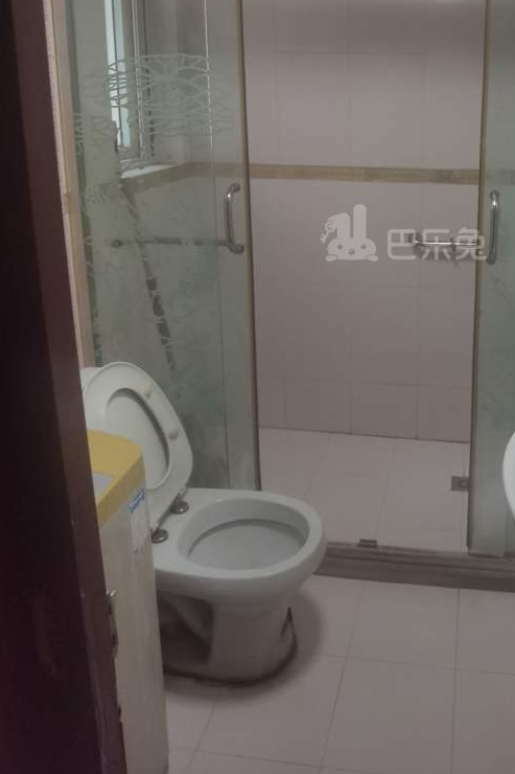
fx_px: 580
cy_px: 234
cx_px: 403
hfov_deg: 45.7
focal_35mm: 27
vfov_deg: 64.9
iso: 400
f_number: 1.8
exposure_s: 1/33.3
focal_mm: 4.4
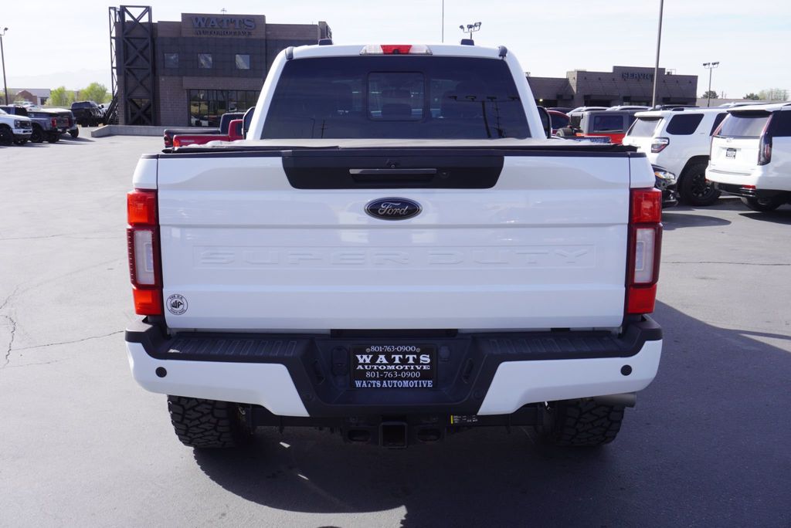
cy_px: 264
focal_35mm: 36
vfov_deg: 36.9
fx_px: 791
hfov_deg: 53.1
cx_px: 396
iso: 100
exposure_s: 1/125
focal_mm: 24
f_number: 8
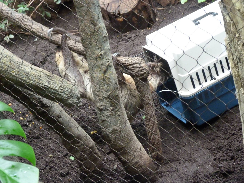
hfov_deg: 29.0
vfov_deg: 21.9
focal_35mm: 67
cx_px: 122
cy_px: 92
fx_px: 472
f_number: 3.3
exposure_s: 1/30
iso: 800
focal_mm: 12.1
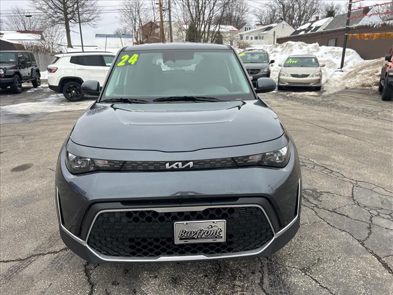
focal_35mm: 26
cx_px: 196
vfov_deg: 53.1
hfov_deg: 67.3
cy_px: 148
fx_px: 295
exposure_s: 1/654
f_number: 1.5
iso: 50
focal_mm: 5.7
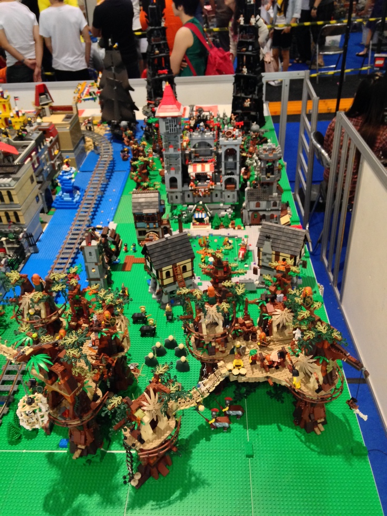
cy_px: 258
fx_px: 492
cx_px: 194
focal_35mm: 33
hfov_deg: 42.9
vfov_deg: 55.4
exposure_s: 1/20
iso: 250
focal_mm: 4.12
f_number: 2.4
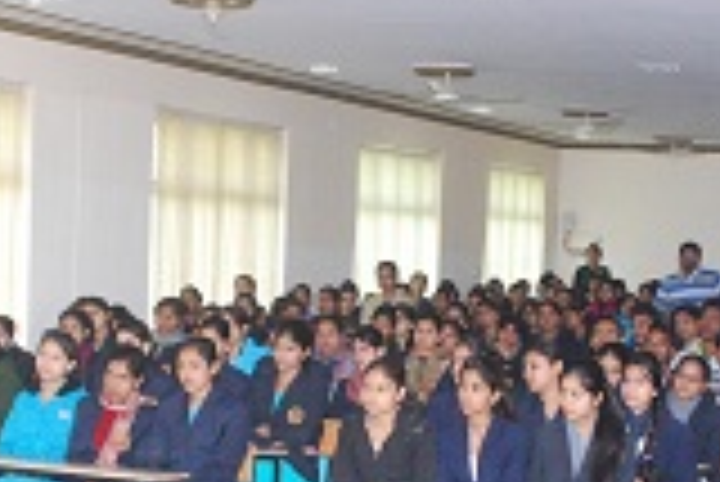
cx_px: 407
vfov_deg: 17.1
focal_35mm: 80
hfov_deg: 25.3
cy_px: 300
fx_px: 1601
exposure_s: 1/125
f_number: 5.6
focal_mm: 22
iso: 1600
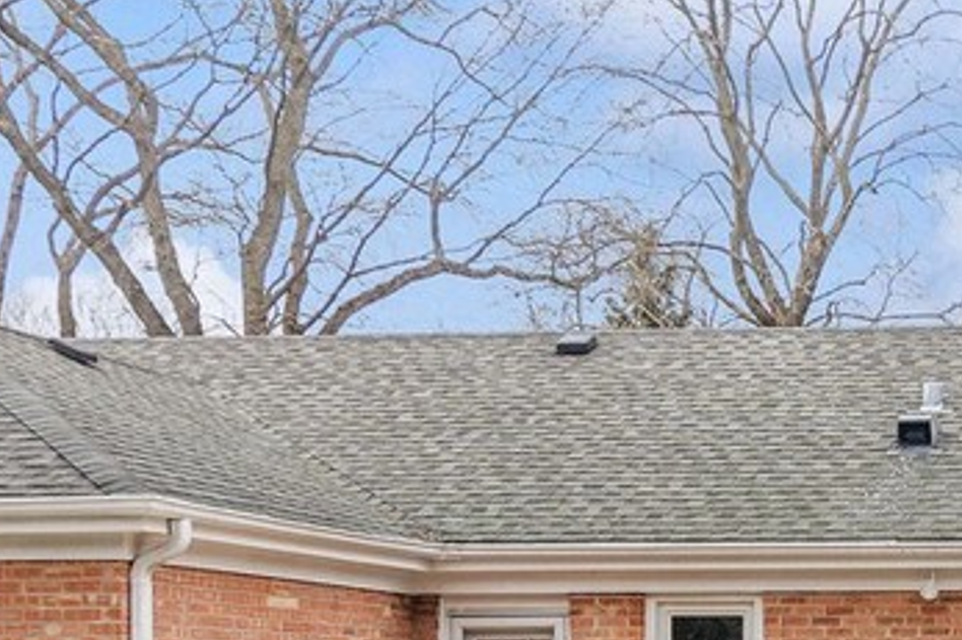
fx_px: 2243
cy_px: 709
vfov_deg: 15.8
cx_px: 1139
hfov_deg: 22.4
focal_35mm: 84
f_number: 8
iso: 200
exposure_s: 1/400
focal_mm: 12
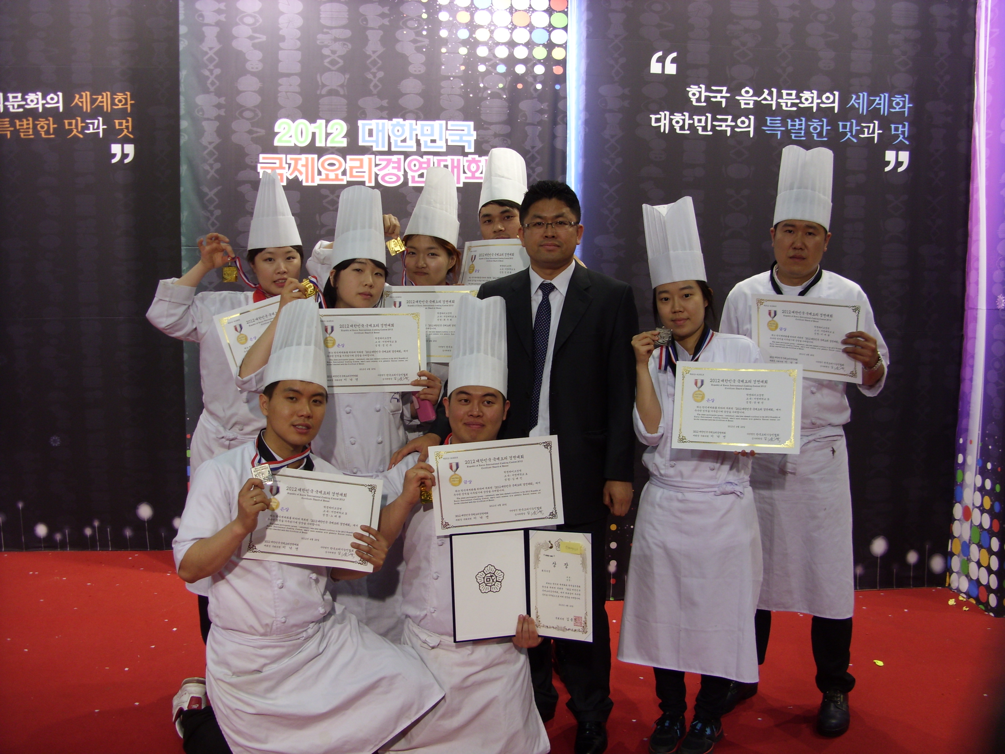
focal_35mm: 38
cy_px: 377
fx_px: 1103
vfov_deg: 37.7
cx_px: 502
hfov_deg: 49.0
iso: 50
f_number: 2.8
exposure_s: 1/30
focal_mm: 6.3
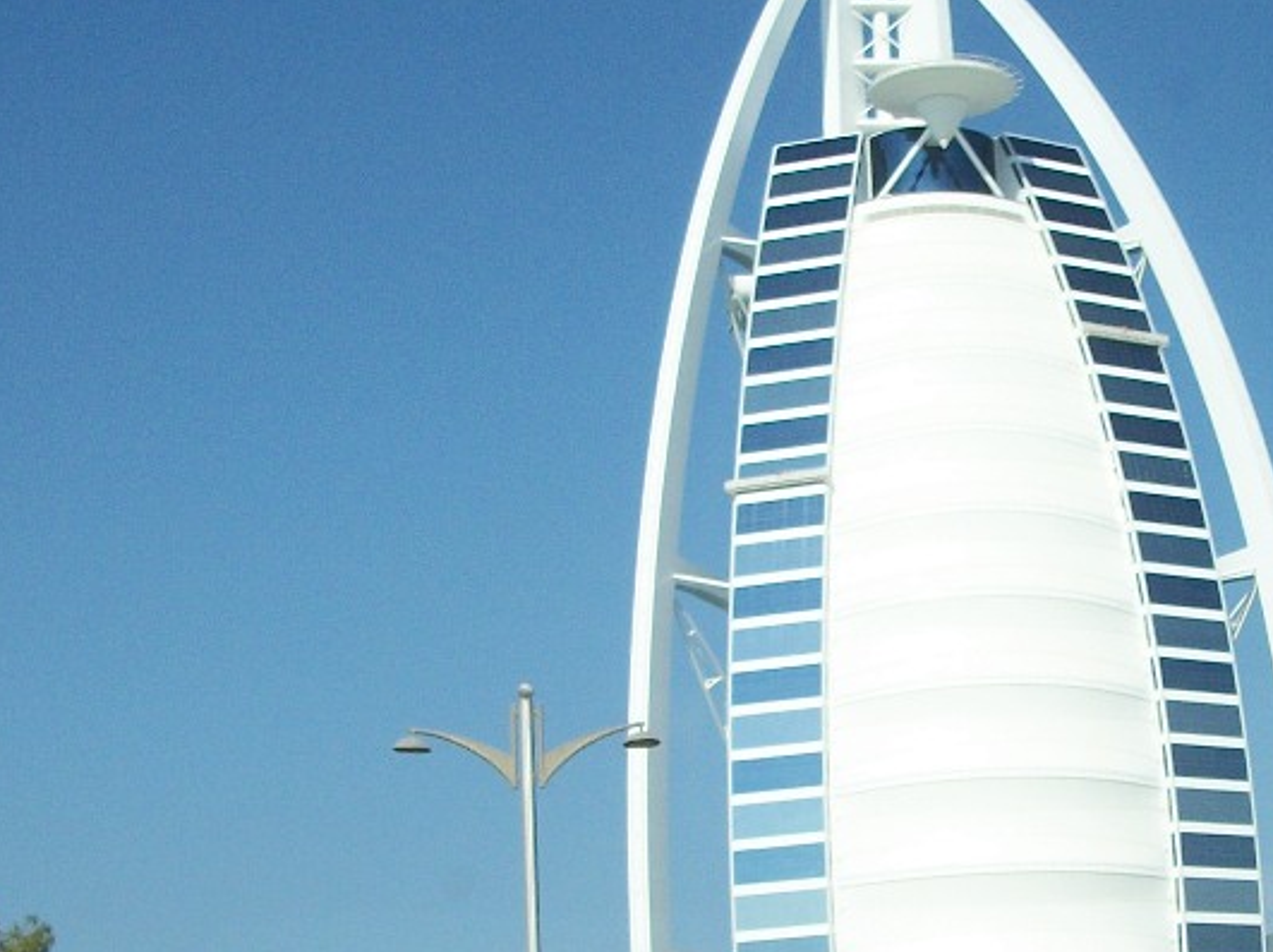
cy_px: 755
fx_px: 3196
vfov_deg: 16.8
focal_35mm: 87
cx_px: 937
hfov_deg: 22.3
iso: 80
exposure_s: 1/200
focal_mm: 5.7
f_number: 2.9
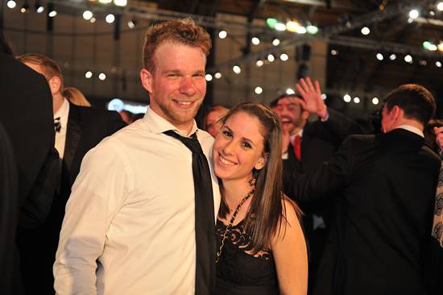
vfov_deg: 29.8
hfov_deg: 43.6
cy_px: 148
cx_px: 222
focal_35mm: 45
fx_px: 553
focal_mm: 45
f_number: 2.8
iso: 1250
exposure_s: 1/100
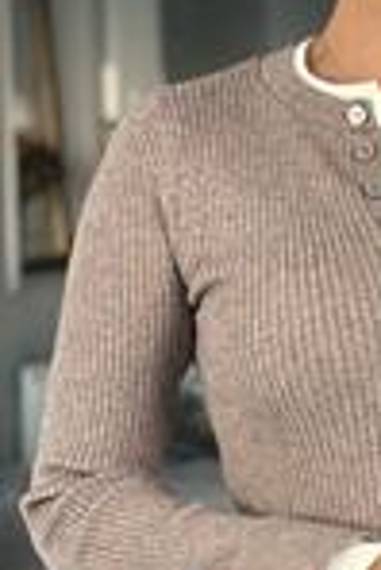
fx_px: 2708
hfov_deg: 8.0
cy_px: 370
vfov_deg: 12.0
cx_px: 485
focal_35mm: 171
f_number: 1.78
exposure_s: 1/59
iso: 400
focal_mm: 6.86
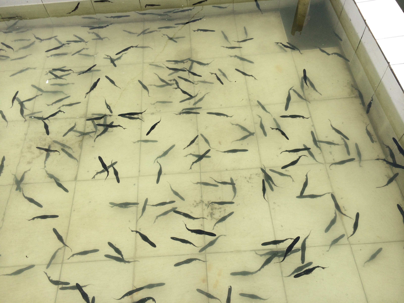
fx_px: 350
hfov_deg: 60.0
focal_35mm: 30
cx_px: 202
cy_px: 152
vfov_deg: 46.8
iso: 32
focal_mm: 4.12
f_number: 2.2
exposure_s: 1/933
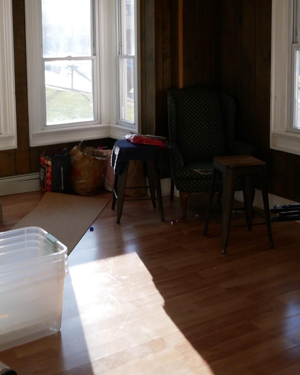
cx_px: 139
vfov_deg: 38.6
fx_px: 522
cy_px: 100
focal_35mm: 47
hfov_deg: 32.1
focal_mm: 12
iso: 200
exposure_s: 1/160
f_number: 4.5
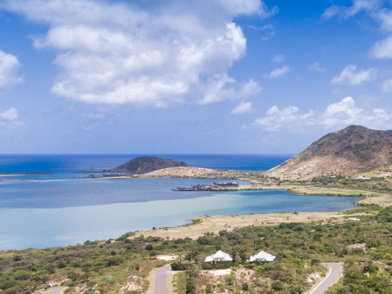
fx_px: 498
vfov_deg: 32.7
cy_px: 188
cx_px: 386
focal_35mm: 44
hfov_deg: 38.5
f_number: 2.8
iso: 100
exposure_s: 1/80
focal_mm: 3.61
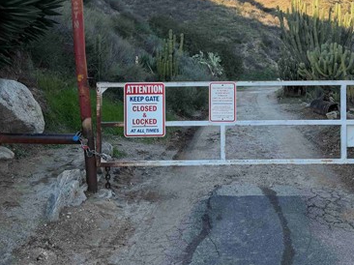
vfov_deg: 33.5
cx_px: 228
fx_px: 429
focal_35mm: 42
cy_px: 59
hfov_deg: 44.3
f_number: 1.78
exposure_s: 1/931
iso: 80
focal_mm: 6.76
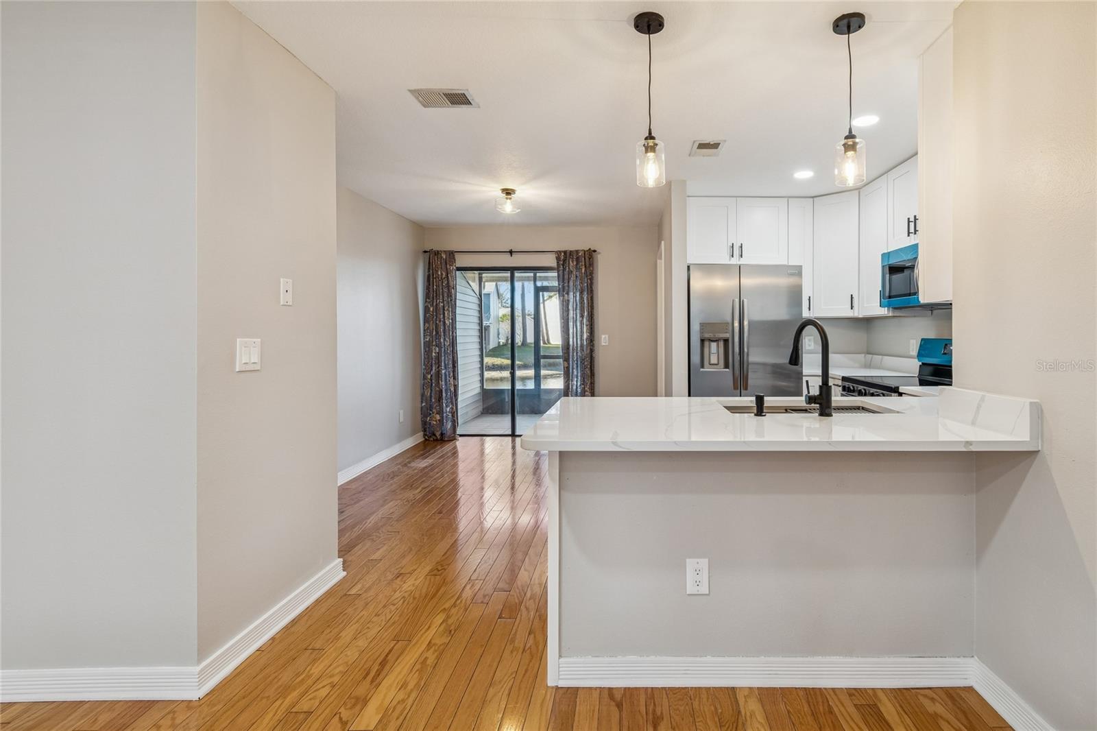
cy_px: 366
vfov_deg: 77.3
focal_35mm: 15
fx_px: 457
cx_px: 548
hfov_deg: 100.4
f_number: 7.1
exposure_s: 1/8
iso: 100
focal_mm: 10
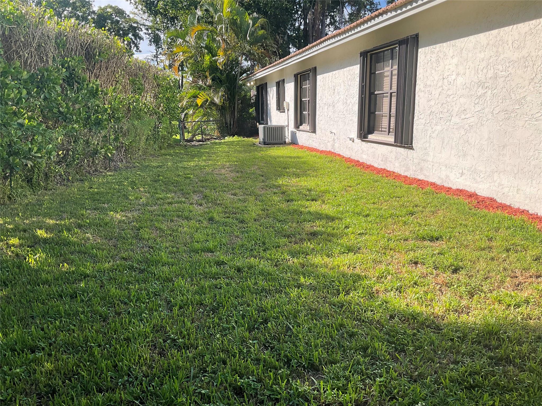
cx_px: 271
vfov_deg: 48.2
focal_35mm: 29
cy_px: 203
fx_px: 454
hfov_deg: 61.7
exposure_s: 1/728
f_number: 1.8
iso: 16
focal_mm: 3
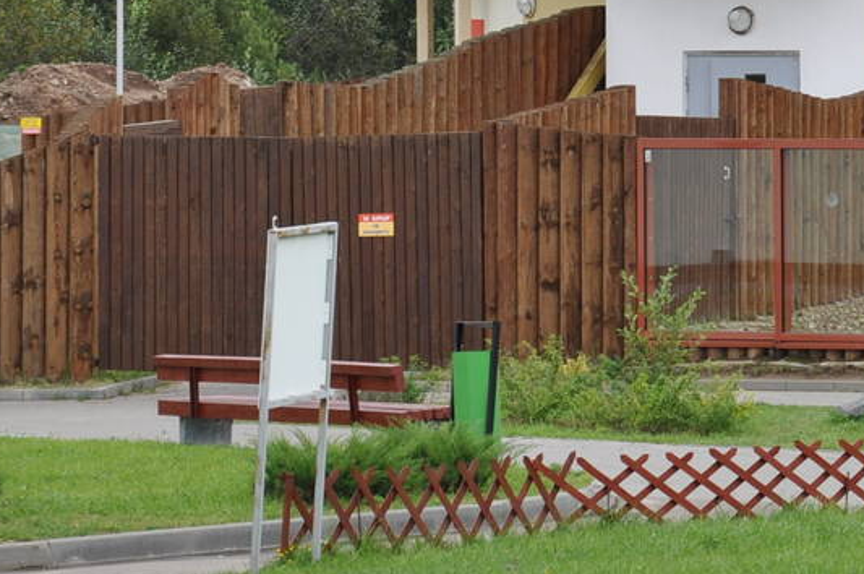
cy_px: -173
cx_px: 960
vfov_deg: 3.8
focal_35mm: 360
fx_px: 8629
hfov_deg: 5.7
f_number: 8
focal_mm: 80
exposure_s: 1/200
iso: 200
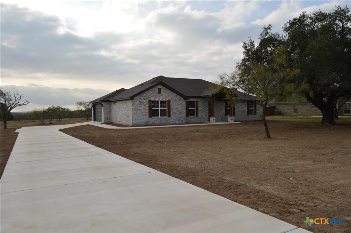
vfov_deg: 47.8
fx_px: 263
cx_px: 176
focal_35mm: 27
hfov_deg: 67.4
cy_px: 116
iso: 100
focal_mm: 18
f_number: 10
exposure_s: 1/200
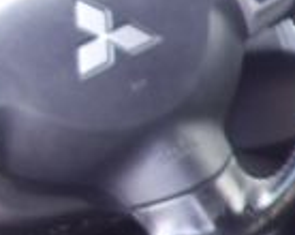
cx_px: 1045
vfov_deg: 7.9
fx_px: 1700
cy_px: 57
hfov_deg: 7.8
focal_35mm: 195
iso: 125
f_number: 1.8
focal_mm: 10.4
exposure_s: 1/40
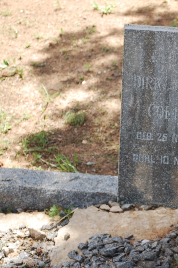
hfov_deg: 11.9
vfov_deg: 18.3
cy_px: 121
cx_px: 220
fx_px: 830
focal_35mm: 112
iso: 125
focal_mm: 45
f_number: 5.6
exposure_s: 1/125
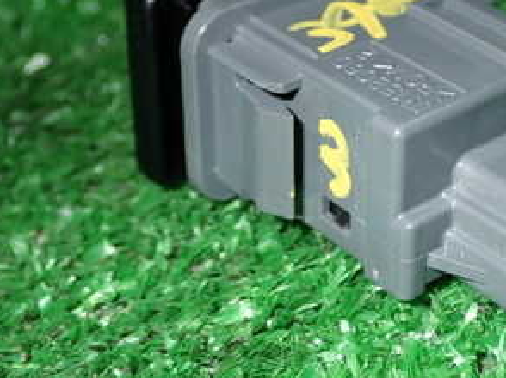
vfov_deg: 15.4
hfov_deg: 20.2
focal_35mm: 96
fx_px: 1402
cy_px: 163
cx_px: 422
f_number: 9
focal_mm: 8.4
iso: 200
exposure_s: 1/50
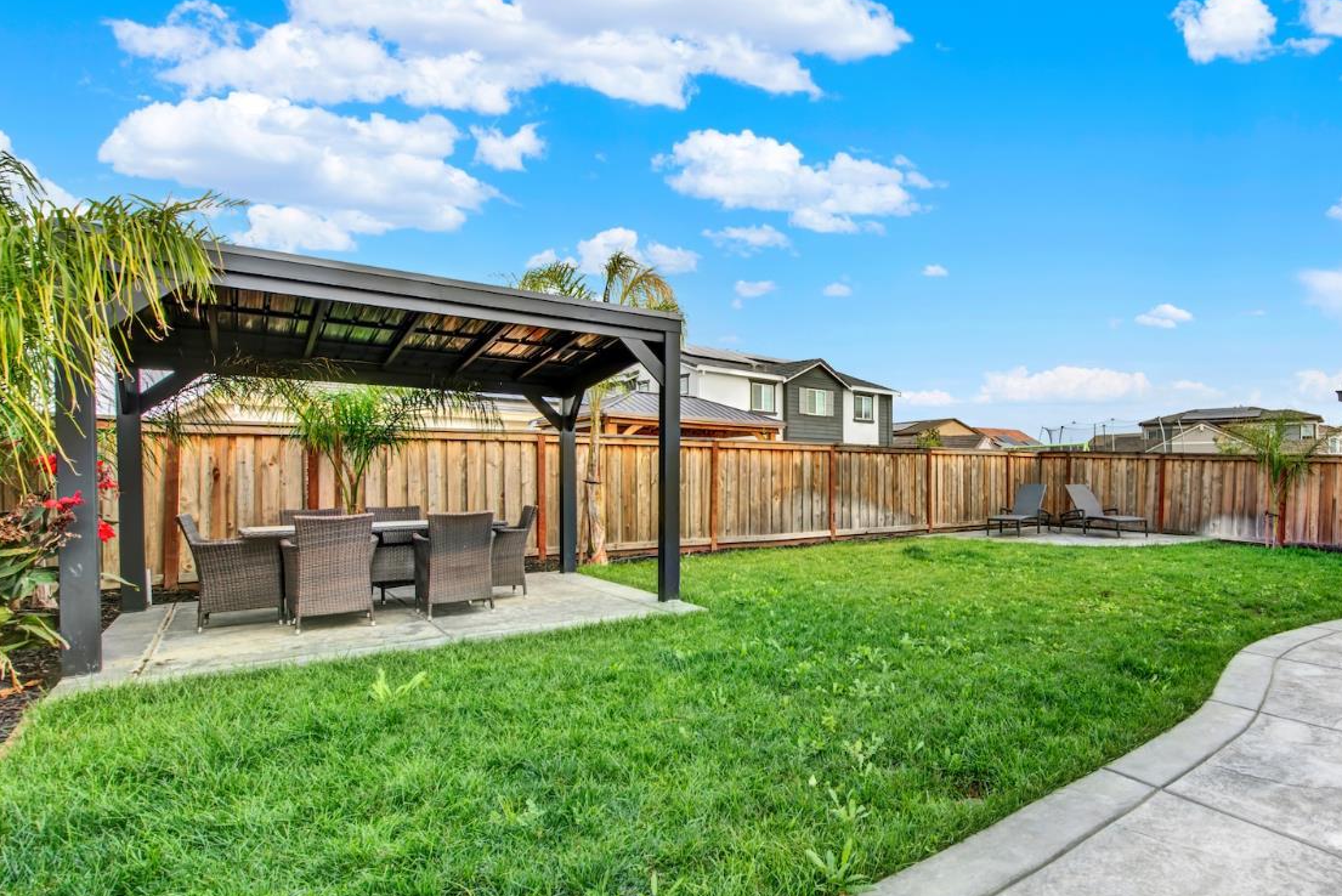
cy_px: 481
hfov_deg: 84.0
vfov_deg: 64.5
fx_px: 709
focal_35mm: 19
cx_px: 889
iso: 100
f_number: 14
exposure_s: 1/60
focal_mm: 14
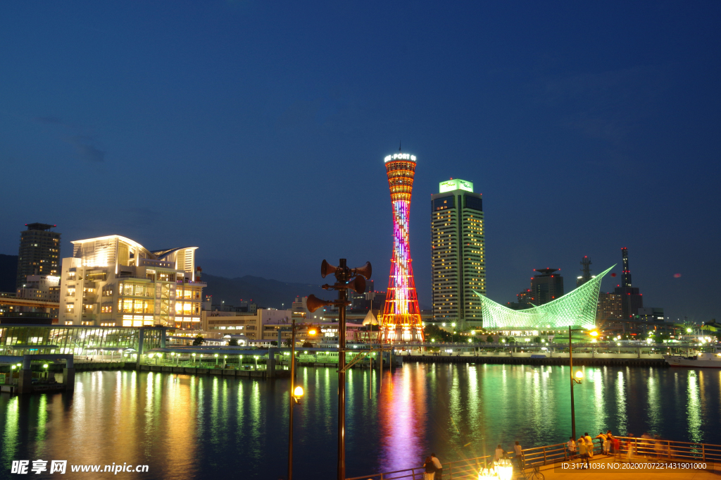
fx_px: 620
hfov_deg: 60.3
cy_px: 240
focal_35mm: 31
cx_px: 360
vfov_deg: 42.3
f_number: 8
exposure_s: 5
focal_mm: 21
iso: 400
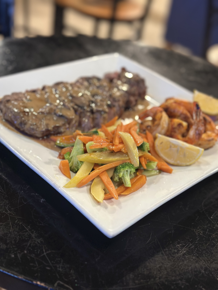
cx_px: 109
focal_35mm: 48
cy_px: 145
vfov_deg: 39.7
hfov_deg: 30.3
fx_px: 403
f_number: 1.78
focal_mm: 6.86
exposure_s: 1/40
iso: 400
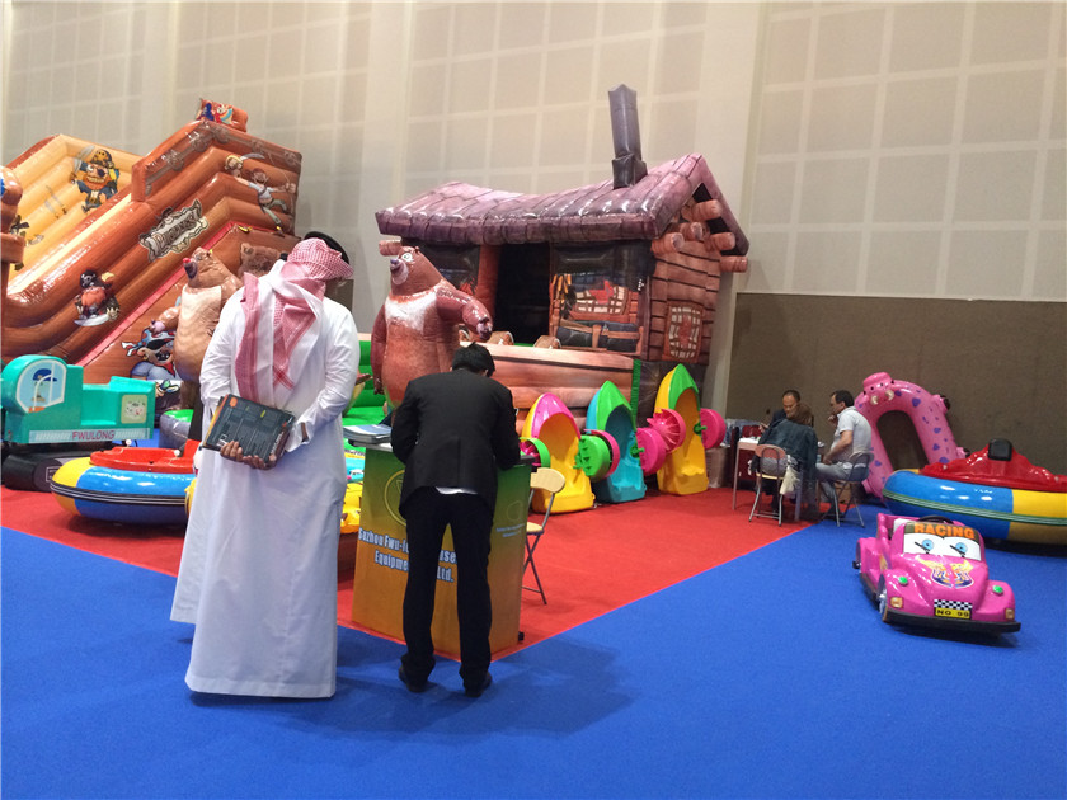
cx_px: 534
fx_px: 925
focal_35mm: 30
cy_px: 400
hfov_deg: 60.0
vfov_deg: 46.8
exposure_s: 1/33
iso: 320
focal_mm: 4.12
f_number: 2.2
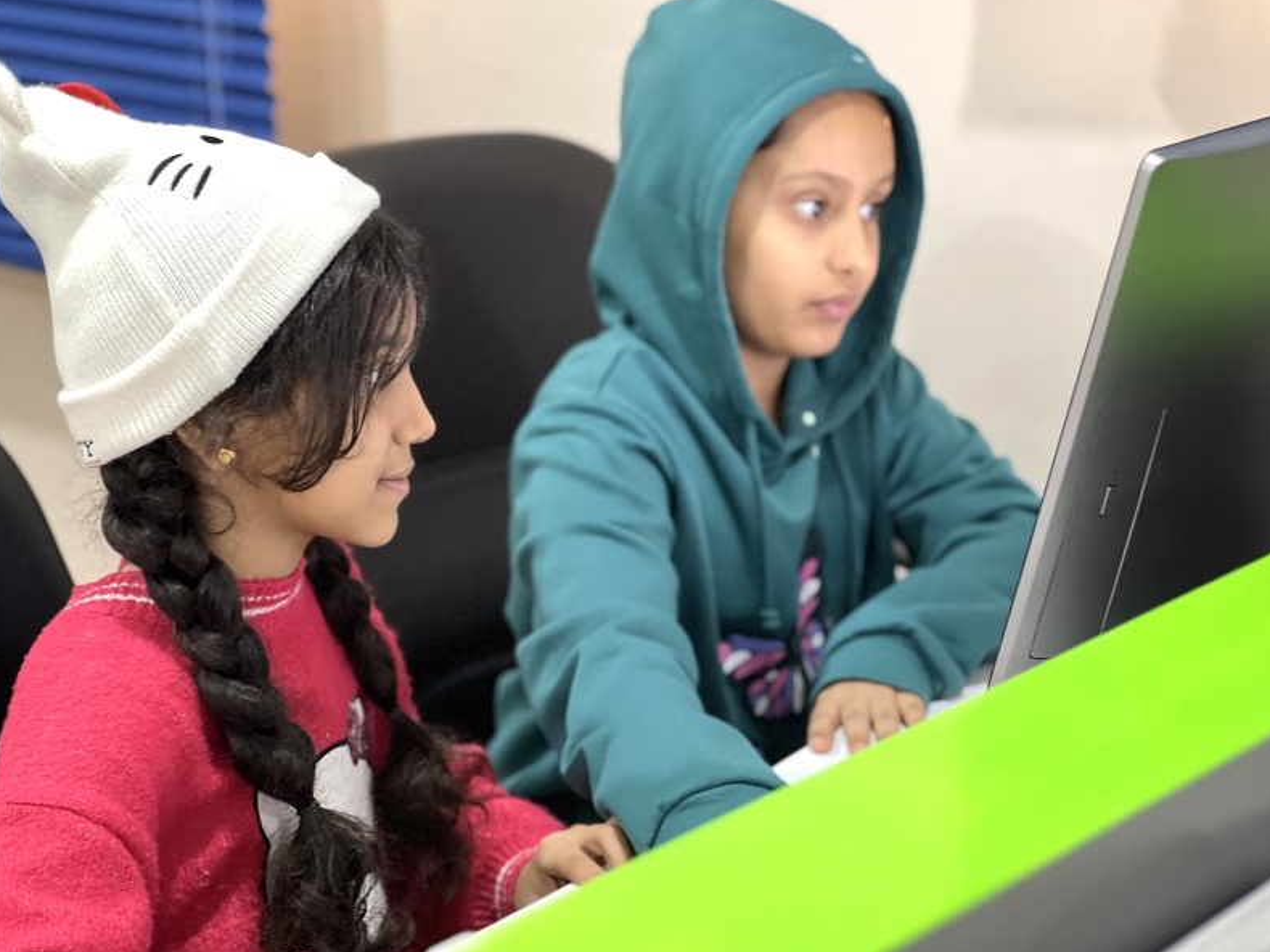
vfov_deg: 18.9
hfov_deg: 25.0
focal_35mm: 78
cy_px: 474
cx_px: 635
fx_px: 2861
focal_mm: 9
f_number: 2.8
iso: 400
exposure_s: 1/20
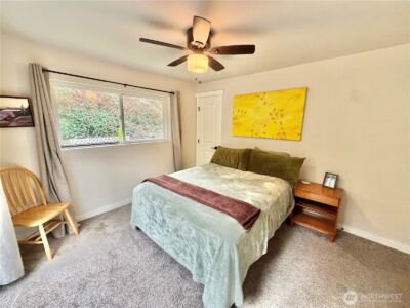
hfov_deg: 102.1
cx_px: 205
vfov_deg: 85.7
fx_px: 166
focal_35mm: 14
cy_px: 154
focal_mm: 2.22
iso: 320
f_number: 2.2
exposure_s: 1/100
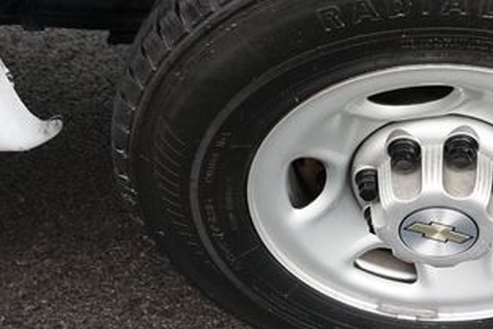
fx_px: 671
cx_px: 402
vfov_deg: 27.4
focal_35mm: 49
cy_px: 107
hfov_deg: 38.6
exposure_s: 1/160
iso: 1600
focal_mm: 16
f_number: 3.5
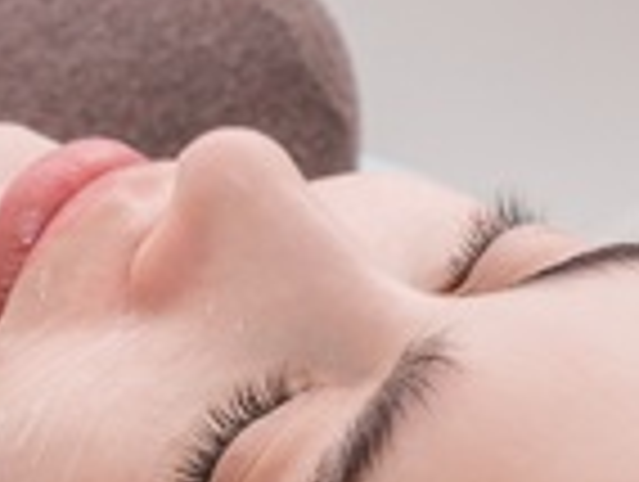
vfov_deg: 10.3
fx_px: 2626
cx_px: 207
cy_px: 568
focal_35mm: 142
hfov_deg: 13.9
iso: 100
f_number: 9
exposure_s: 1/200
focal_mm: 35
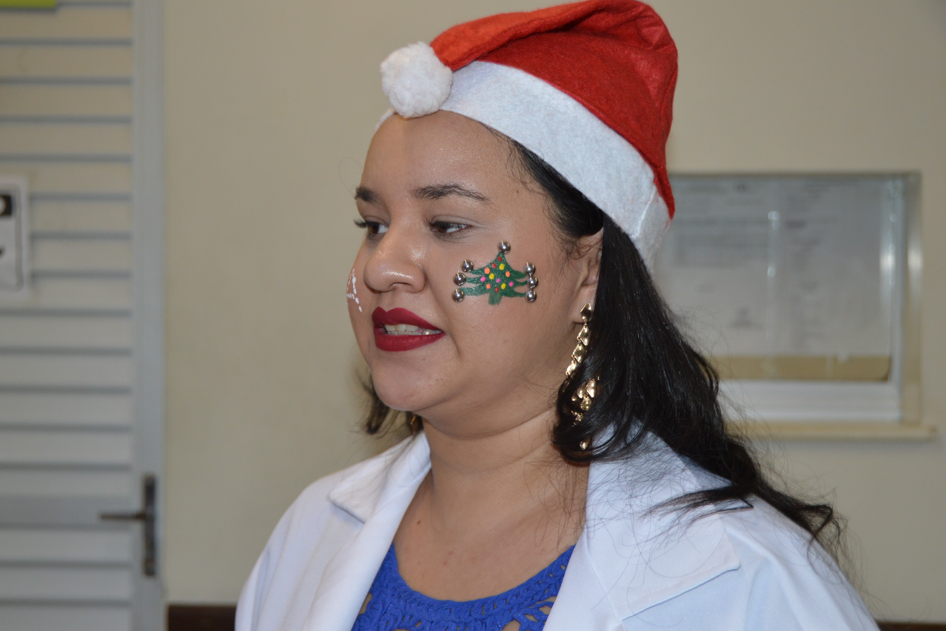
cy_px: 319
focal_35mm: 58
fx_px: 1524
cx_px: 466
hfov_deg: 34.5
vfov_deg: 23.4
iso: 640
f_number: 4.2
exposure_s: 1/60
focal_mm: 38
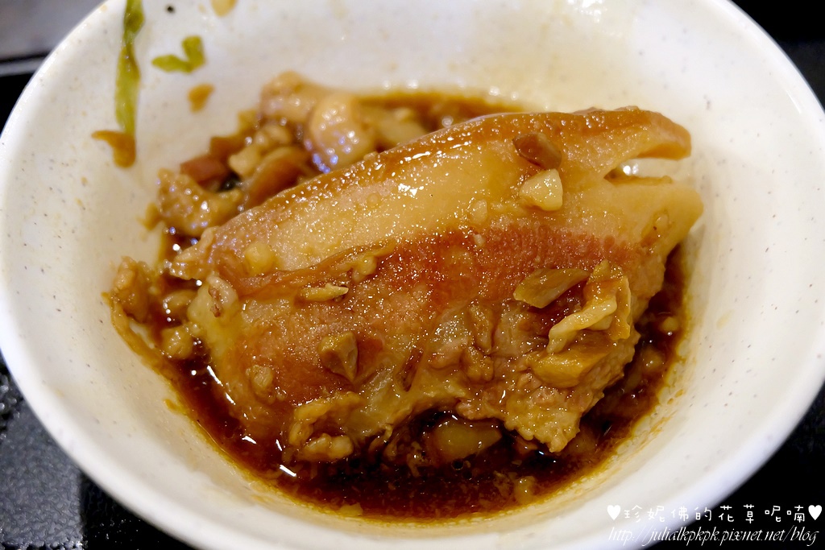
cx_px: 412
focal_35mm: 53
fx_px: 1215
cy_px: 275
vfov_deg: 25.5
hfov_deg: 37.5
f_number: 5
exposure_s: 1/38
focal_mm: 35.5
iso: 3200
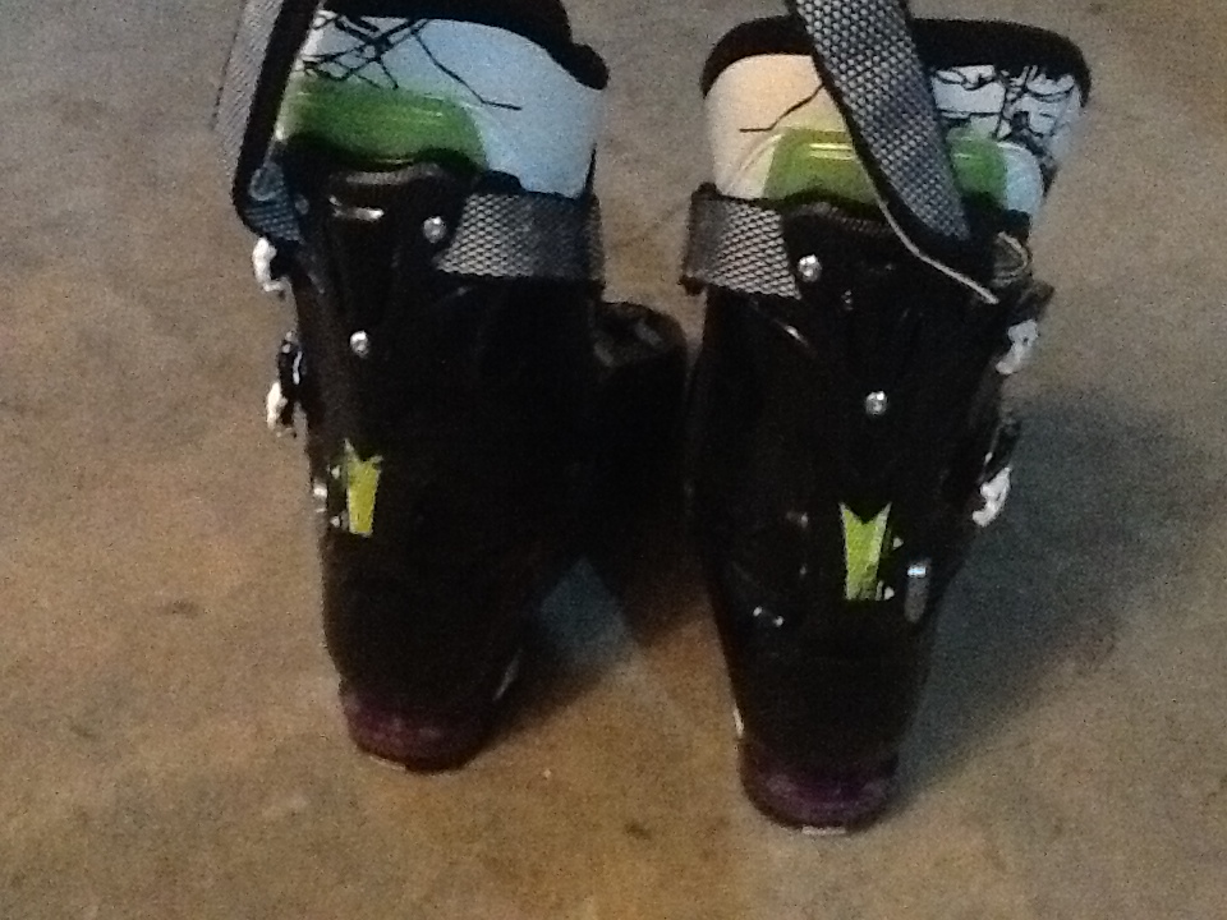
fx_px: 1560
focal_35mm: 44
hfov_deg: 42.9
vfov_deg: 32.9
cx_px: 614
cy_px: 460
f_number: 2.4
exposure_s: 1/15
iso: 640
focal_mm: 2.03
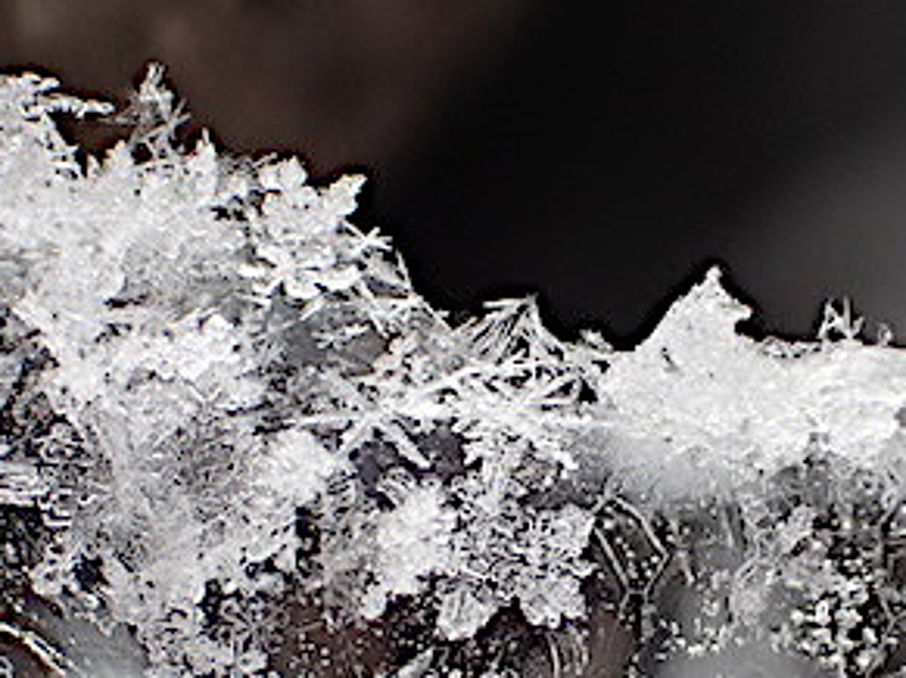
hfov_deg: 24.7
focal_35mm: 79
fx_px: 2067
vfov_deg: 18.5
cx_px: 445
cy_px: 496
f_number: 4.5
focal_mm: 8.41
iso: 100
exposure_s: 1/200
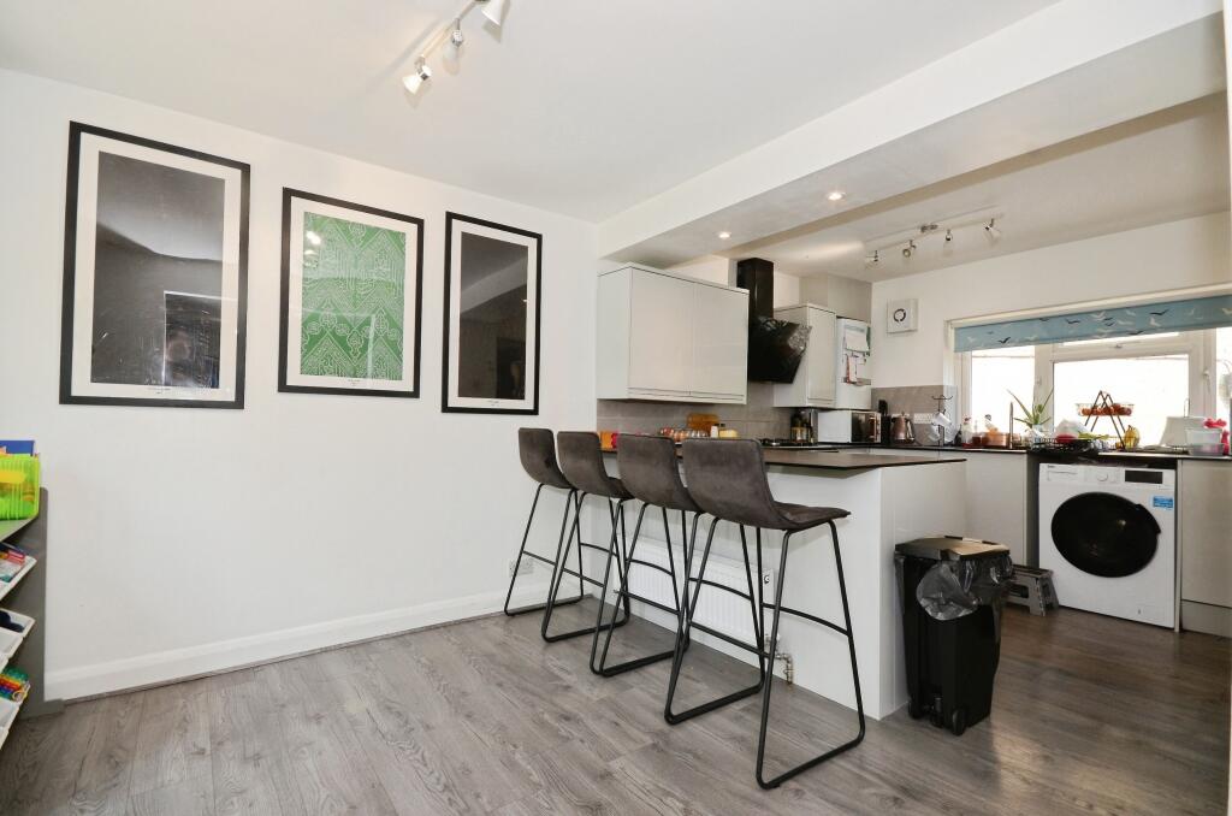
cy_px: 408
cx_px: 616
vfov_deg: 71.8
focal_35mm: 16
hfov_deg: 95.1
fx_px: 563
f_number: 10
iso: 400
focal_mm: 11
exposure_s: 1/50
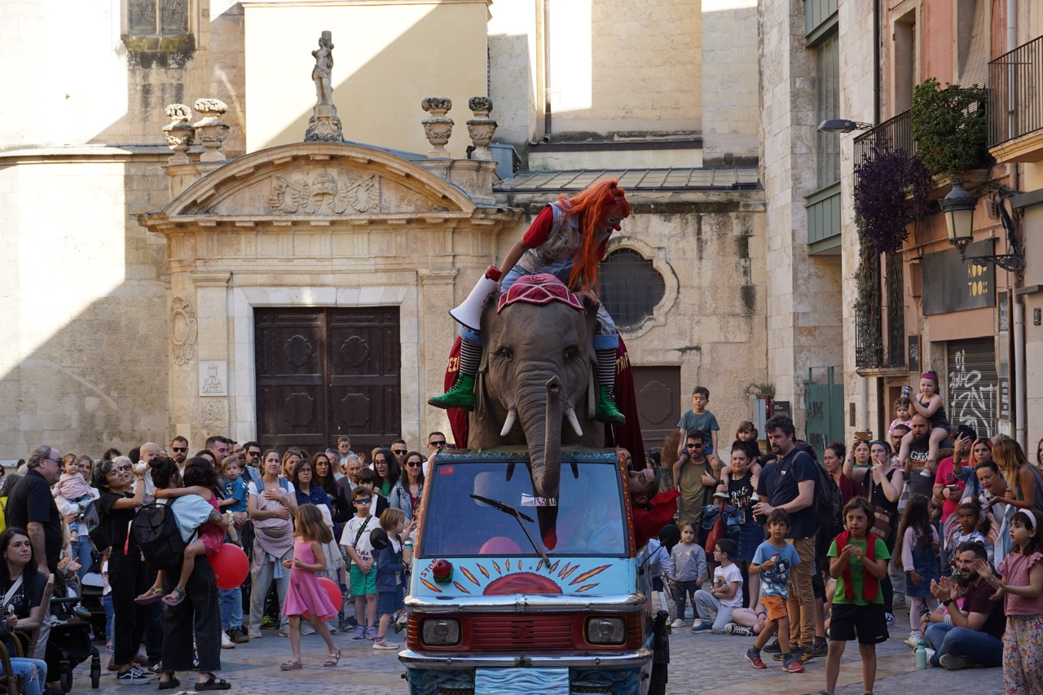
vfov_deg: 19.7
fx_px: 1999
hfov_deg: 29.2
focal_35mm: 69
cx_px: 522
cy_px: 348
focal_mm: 46
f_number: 5.6
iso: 100
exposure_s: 1/125
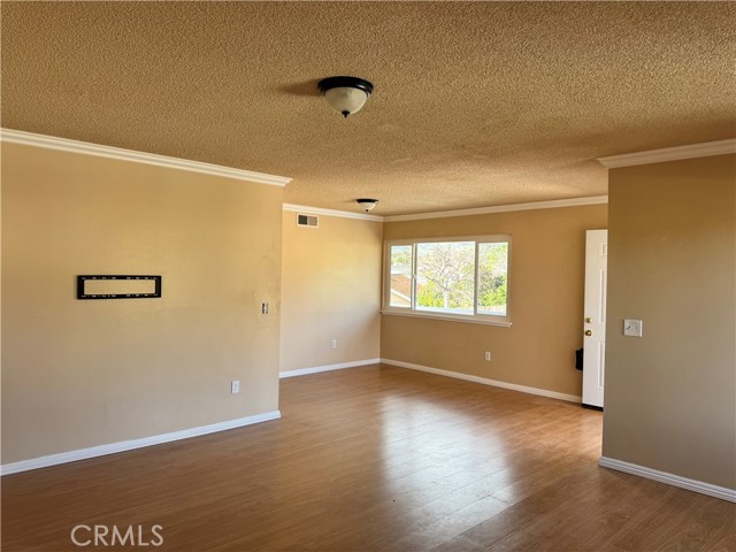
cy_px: 276
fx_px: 510
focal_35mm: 24
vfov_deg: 56.8
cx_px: 368
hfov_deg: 71.6
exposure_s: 1/133
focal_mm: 6.76
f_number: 1.78
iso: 80
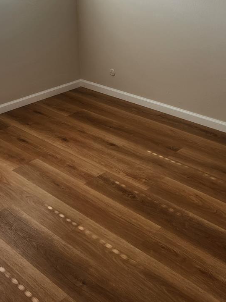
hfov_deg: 30.3
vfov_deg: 37.9
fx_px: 418
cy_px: 50
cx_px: 114
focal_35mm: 48
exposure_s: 1/120
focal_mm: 5.4
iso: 20
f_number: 1.8
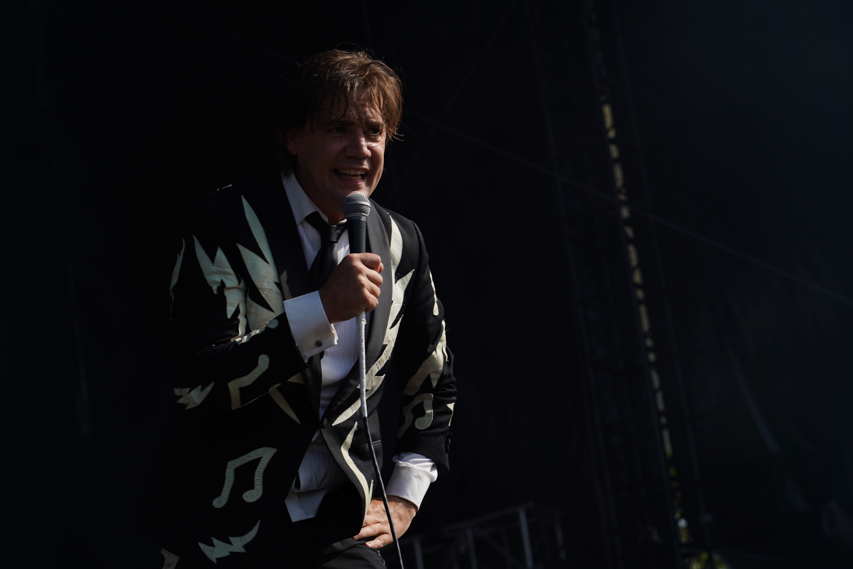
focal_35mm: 105
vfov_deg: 13.0
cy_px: 284
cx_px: 426
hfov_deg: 19.5
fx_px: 2488
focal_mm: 105
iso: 100
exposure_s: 1/400
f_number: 7.1
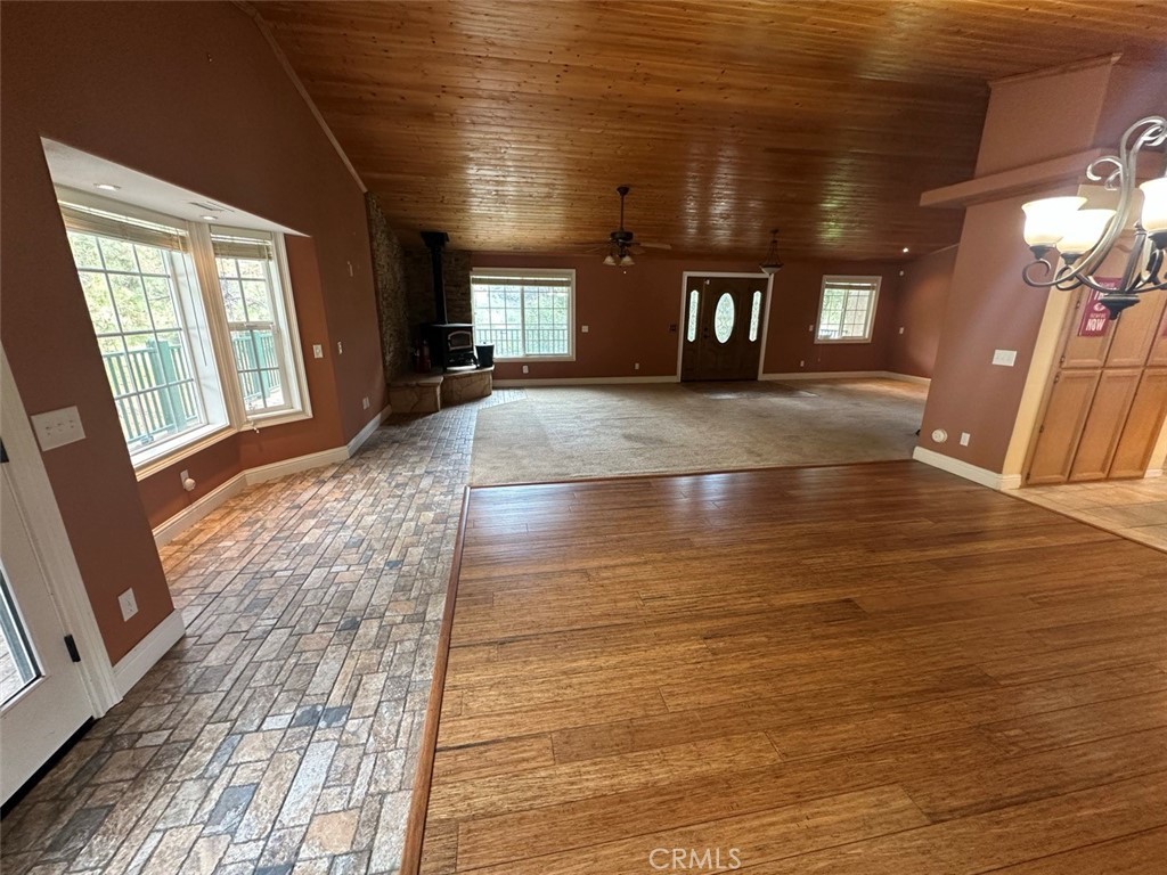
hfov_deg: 102.1
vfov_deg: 85.7
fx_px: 472
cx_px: 584
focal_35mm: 14
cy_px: 438
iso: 250
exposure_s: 1/60
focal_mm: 2.22
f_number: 2.2
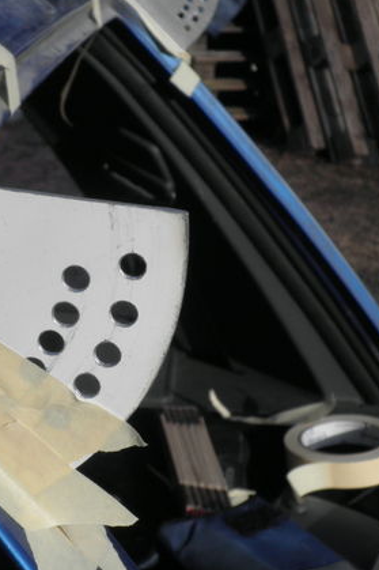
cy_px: 268
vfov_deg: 25.1
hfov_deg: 16.7
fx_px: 1280
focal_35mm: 81
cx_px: 52
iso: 80
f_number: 11.2
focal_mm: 9
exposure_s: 1/100
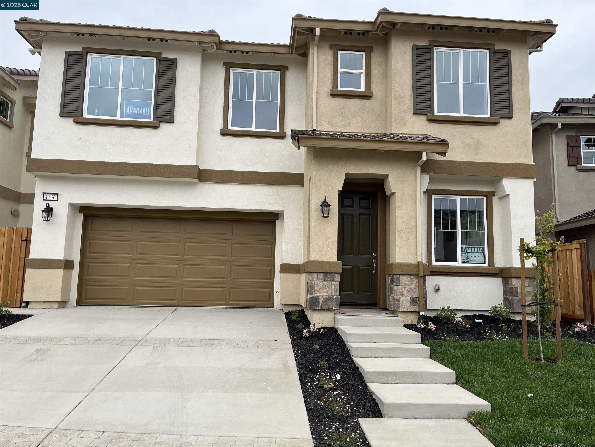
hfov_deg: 67.3
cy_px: 224
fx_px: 447
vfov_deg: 53.1
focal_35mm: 26
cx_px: 298
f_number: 1.6
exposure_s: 1/1923
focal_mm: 5.1
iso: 50
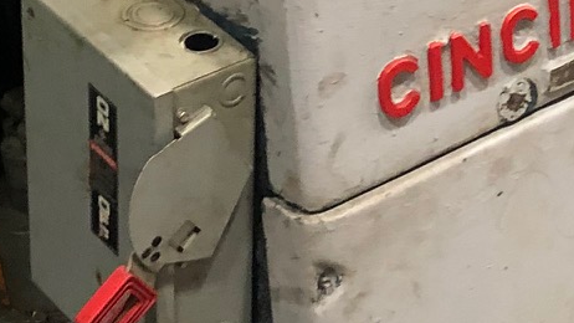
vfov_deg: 8.8
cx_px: 498
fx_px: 2025
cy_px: -214
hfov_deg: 16.0
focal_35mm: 133
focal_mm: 4
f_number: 1.8
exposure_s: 1/7
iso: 80
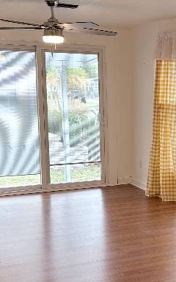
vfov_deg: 33.4
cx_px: 182
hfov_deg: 20.5
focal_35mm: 61
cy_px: 168
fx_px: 468
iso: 40
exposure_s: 1/120
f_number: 1.6
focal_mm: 5.96
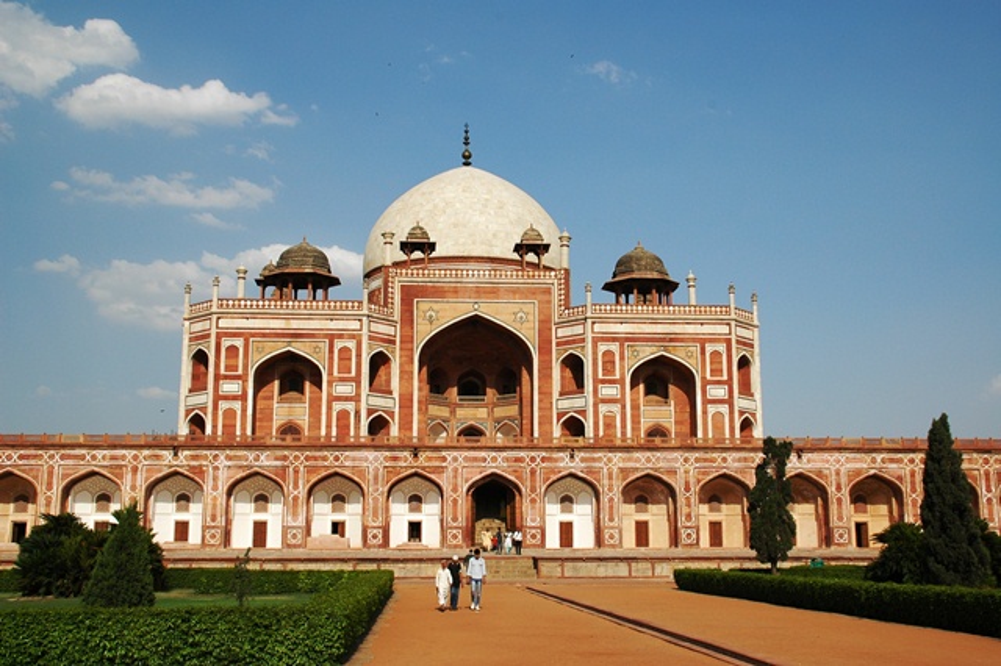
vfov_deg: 31.9
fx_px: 1167
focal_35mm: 42
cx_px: 500
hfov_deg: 46.4
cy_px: 333
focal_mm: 28
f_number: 11
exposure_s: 1/400
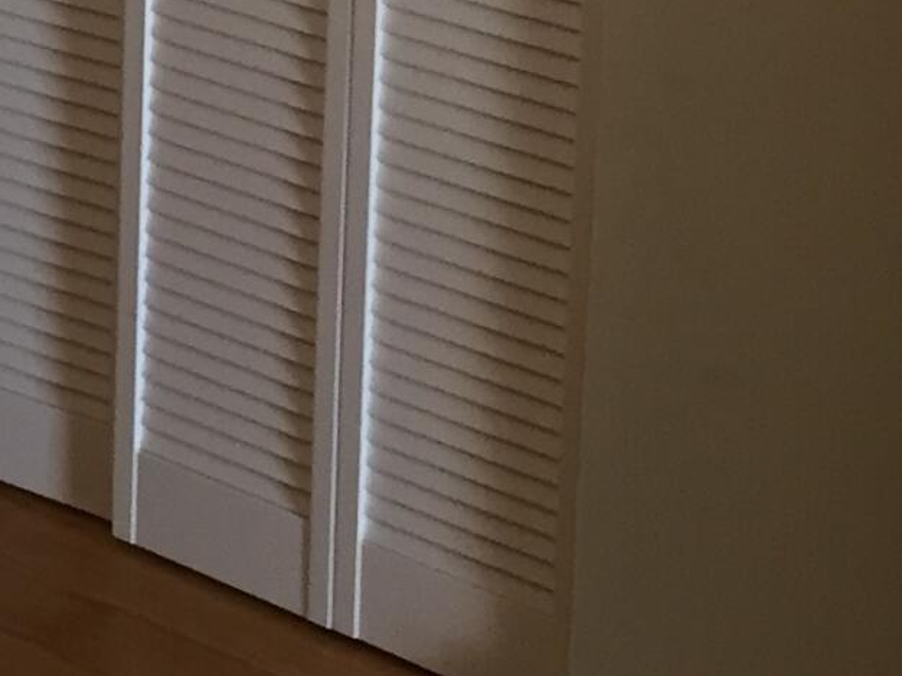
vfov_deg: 10.1
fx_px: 3621
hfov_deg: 13.9
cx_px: -52
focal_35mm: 139
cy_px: -509
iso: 80
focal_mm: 4.15
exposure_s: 1/30
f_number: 2.2
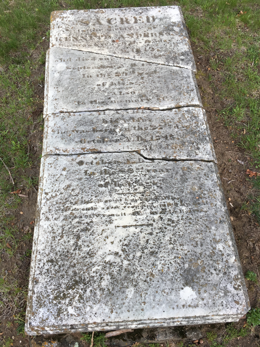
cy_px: 174
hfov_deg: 48.2
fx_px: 290
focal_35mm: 29
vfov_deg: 61.7
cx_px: 130
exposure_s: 1/40
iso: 25
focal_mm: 4.15
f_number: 2.2
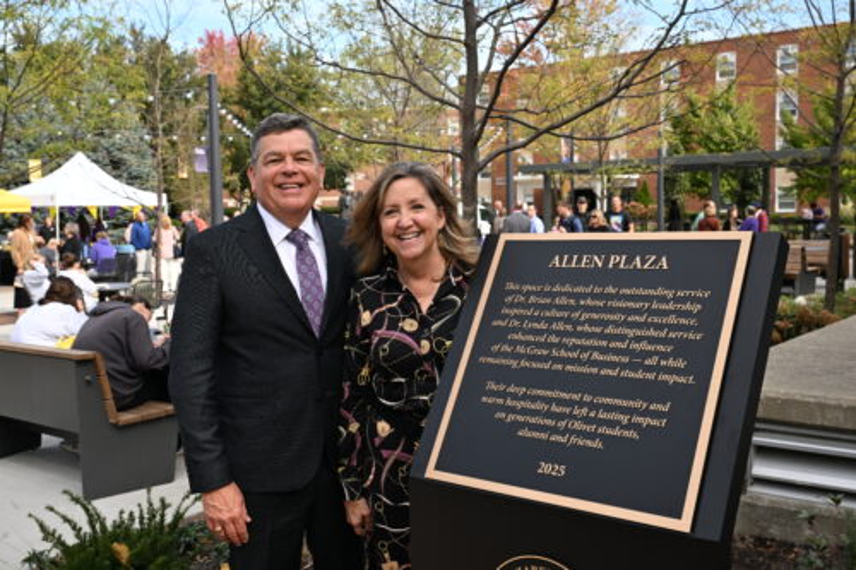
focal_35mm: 38
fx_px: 903
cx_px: 428
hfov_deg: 50.7
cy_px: 285
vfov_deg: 35.0
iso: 250
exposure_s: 1/250
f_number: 8
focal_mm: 38
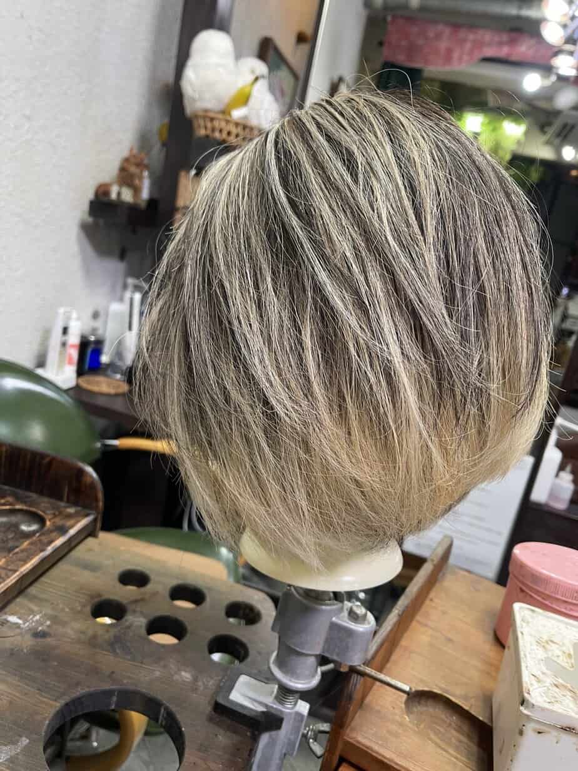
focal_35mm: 25
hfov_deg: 54.9
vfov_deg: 69.4
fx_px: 557
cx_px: 289
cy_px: 386
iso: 125
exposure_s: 1/50
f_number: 1.6
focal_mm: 5.1
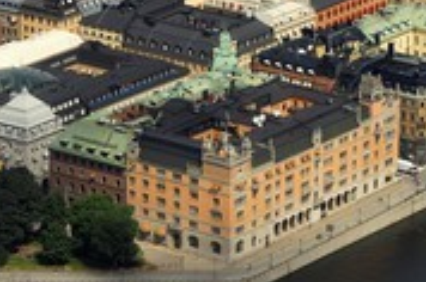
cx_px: 286
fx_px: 4276
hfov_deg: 5.7
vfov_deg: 3.8
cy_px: 98
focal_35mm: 362
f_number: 2.8
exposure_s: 1/3200
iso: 100
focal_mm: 102
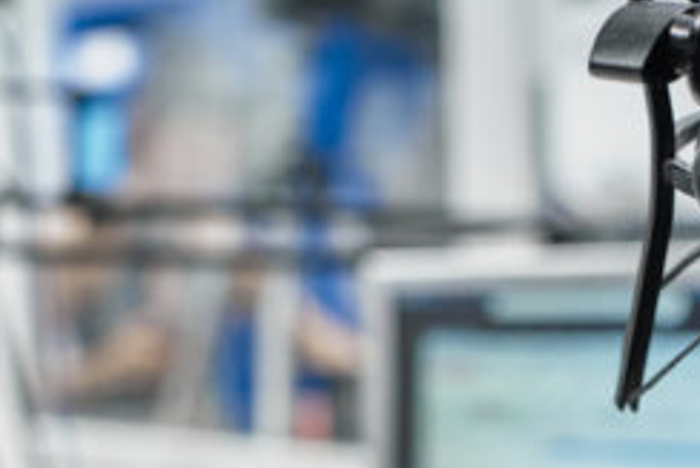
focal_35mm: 110
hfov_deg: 18.3
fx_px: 2140
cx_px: 602
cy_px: 497
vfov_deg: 12.3
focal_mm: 35
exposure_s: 1/160
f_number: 3.2
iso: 1000
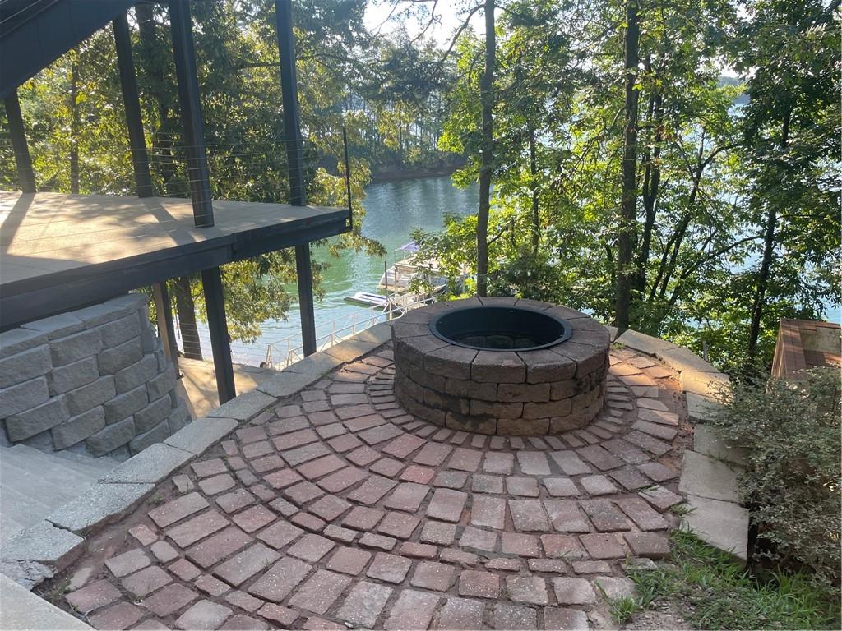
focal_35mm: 26
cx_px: 421
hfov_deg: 67.3
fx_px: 632
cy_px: 316
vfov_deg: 53.1
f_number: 1.6
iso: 32
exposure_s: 1/282
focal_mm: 4.2
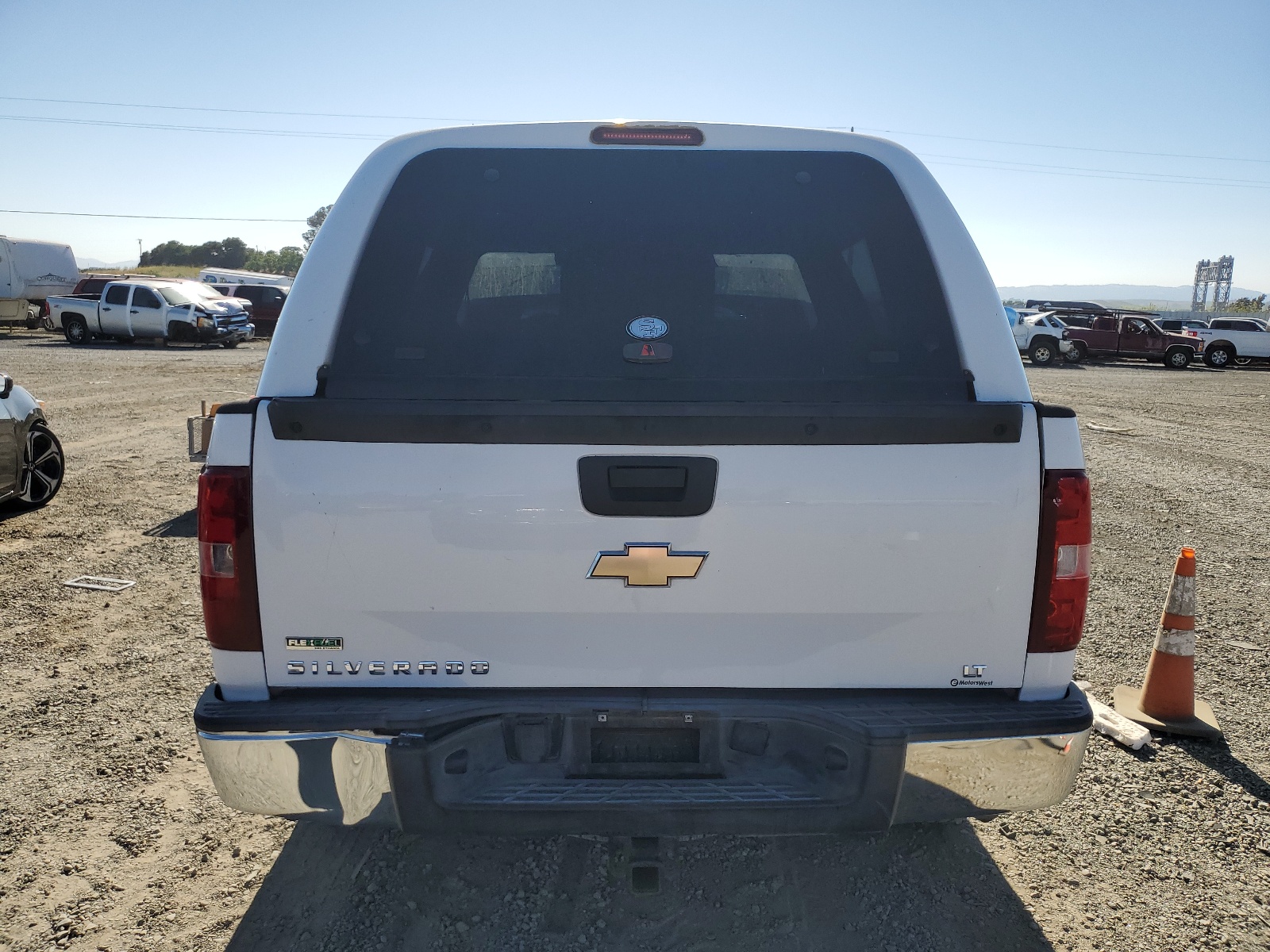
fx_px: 954
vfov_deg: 53.1
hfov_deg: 67.3
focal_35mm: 26
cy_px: 476
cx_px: 635
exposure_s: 1/5000
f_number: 1.5
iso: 50
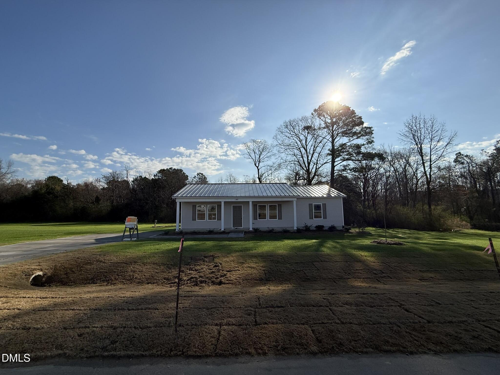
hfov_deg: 102.1
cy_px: 188
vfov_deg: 85.7
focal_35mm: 14
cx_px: 250
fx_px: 202
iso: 50
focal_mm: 2.22
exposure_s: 1/5155
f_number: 2.2
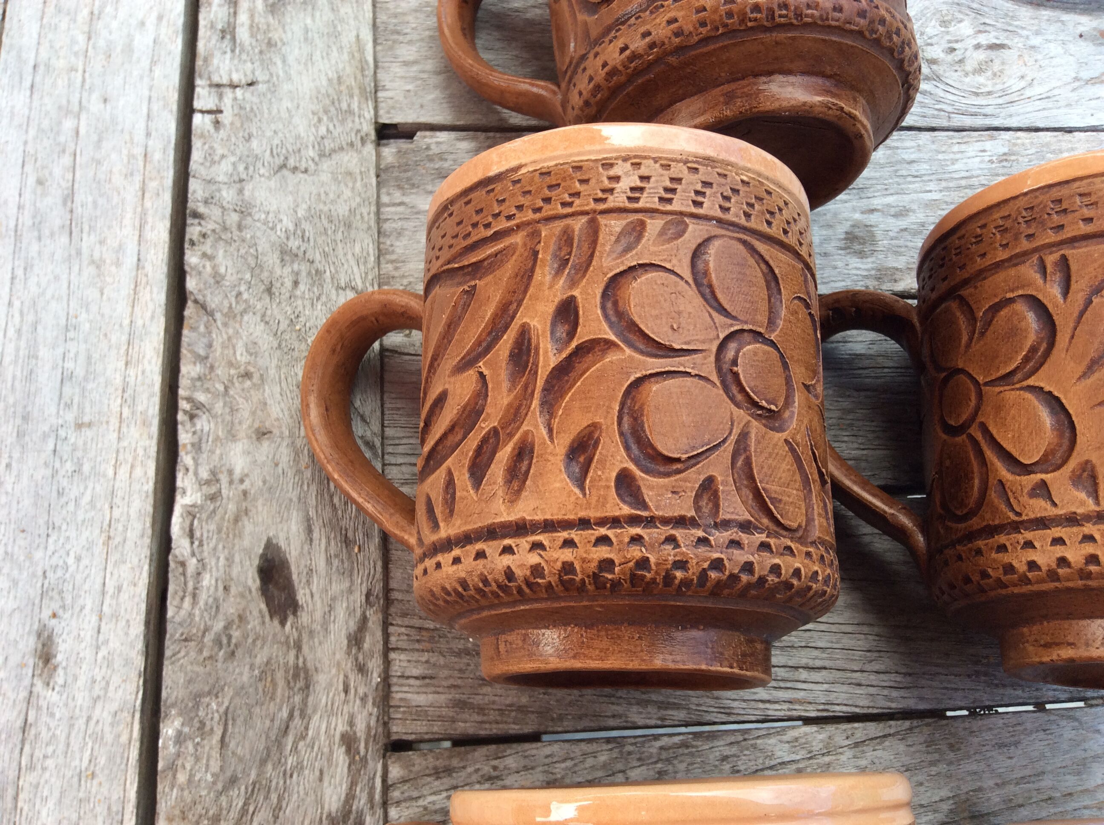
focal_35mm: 32
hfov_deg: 56.9
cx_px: 552
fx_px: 1019
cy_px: 412
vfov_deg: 44.1
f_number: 2.4
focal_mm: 3.3
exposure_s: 1/209
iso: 32
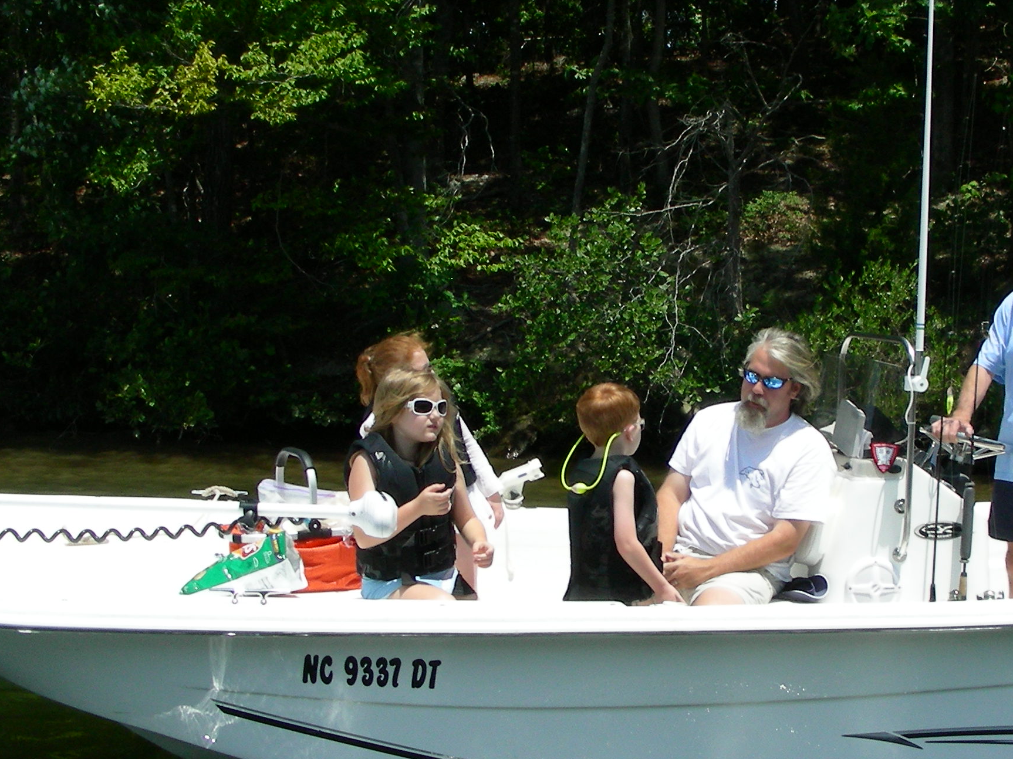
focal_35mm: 62
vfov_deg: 23.6
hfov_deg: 30.9
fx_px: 1814
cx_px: 707
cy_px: 354
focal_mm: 6.3
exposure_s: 1/434
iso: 50
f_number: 5.6
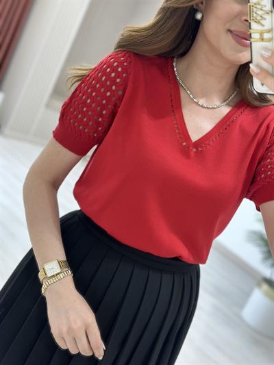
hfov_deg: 30.3
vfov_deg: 39.6
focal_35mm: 48
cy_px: 182
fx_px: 506
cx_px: 137
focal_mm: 6.86
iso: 160
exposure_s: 1/100
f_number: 1.78
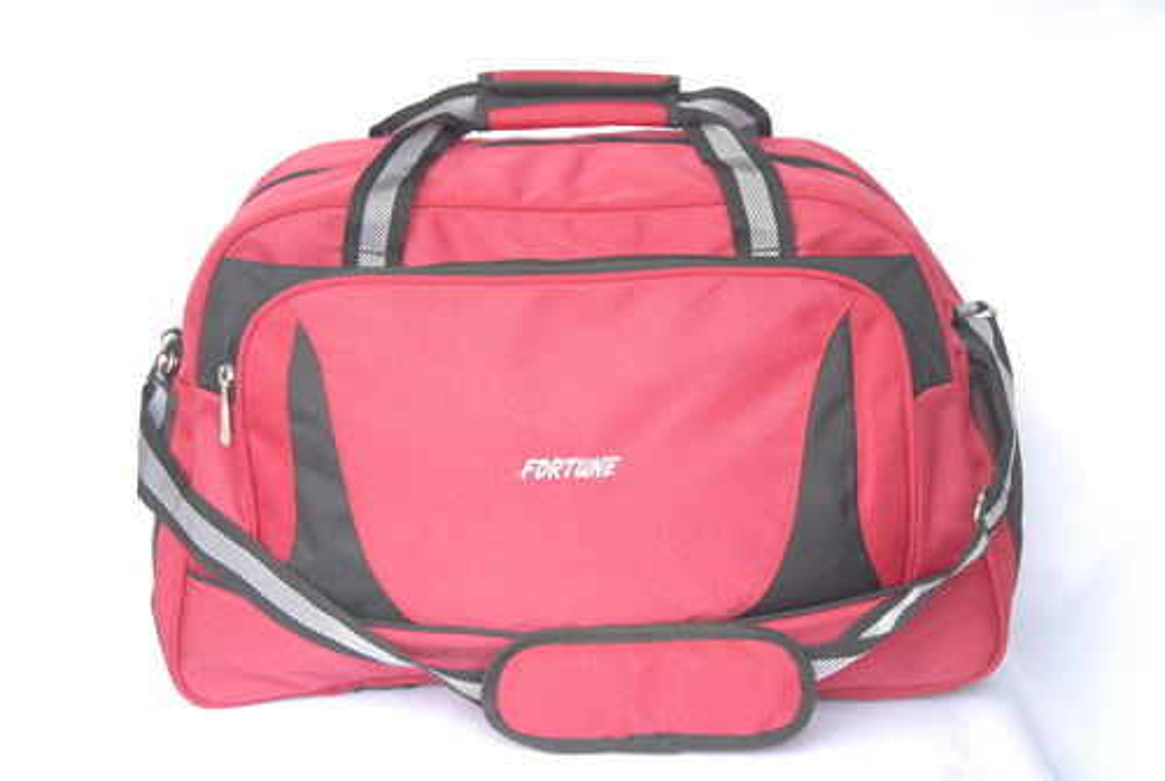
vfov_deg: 17.6
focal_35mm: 78
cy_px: 390
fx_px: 2528
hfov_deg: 26.0
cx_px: 582
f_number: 5.6
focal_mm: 52
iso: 400
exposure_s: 1/60
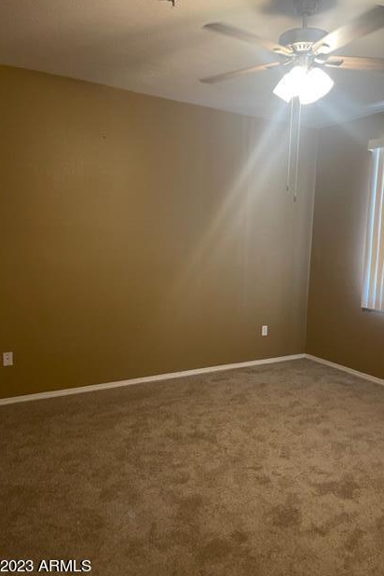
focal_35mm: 28
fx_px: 448
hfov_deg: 46.3
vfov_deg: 65.5
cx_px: 218
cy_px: 294
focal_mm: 5.1
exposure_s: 1/60
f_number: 1.6
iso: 320
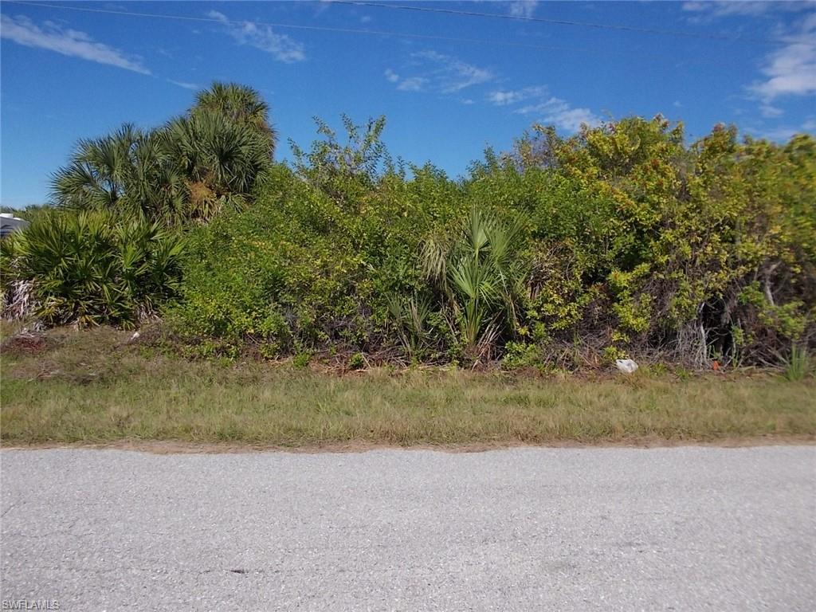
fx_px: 684
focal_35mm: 29
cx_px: 408
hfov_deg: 61.7
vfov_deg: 48.2
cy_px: 306
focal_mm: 4.1
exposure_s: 1/1499
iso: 80
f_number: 3.3
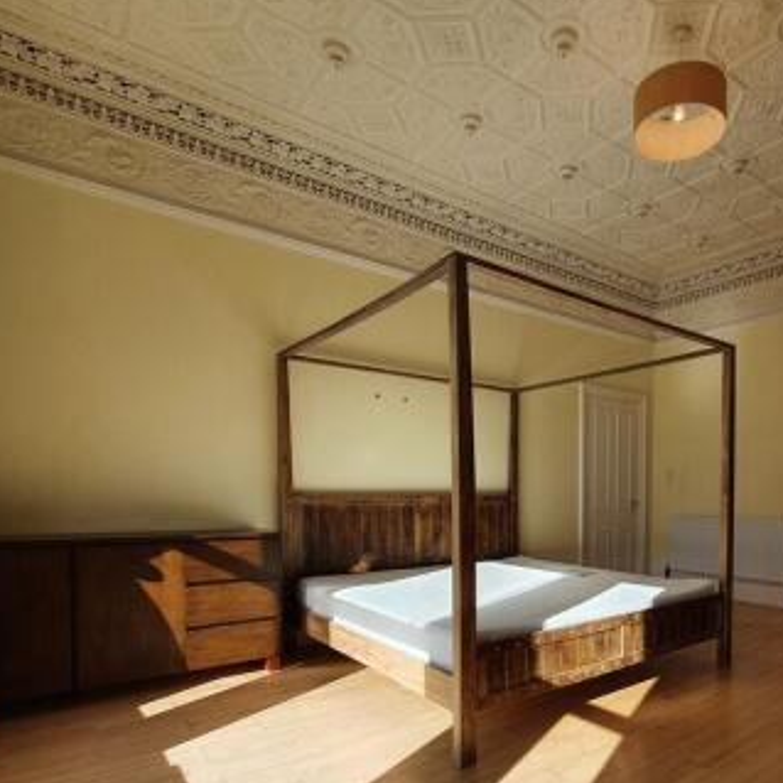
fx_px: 537
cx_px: 531
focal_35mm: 21
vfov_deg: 70.2
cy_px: 519
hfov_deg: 69.8
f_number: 2.2
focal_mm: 1.8
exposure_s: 1/422
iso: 50
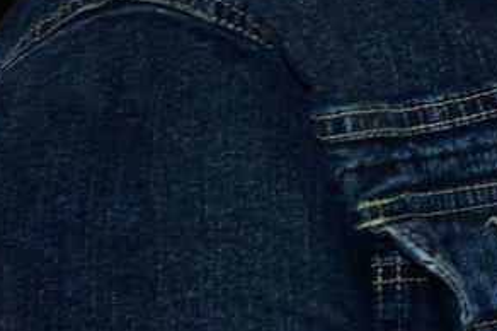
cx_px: 1031
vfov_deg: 4.0
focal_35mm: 336
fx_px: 4633
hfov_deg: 6.0
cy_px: -265
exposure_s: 1/125
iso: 3200
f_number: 5
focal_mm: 70
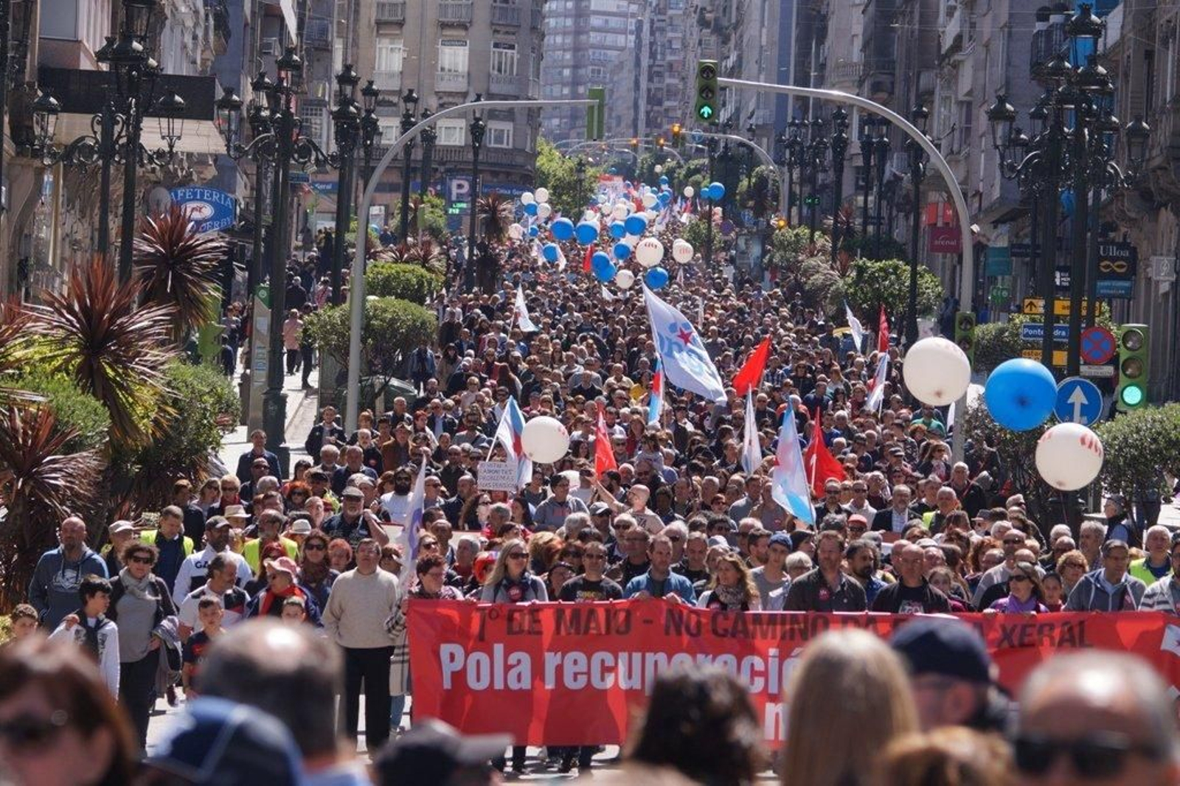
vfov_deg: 6.5
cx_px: 590
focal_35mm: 210
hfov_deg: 9.8
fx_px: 6881
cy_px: 393
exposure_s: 1/500
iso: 200
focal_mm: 140
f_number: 6.3
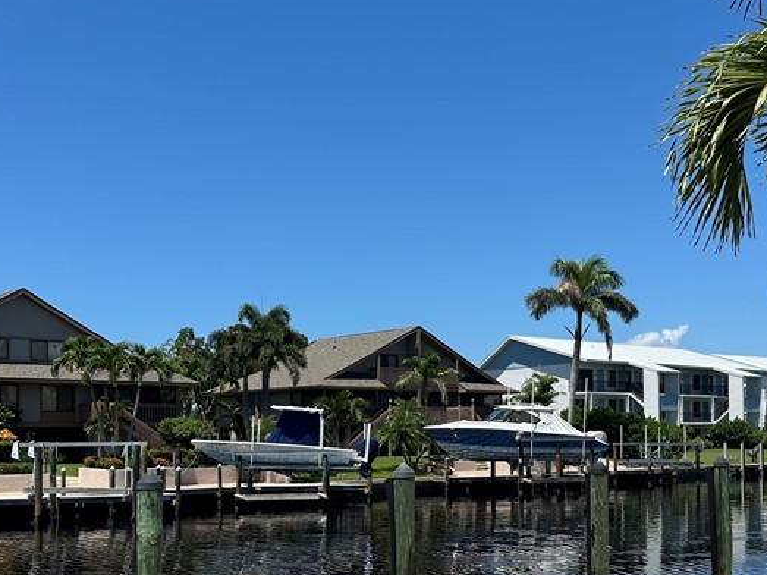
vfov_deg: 30.4
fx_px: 1041
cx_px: 472
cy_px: 425
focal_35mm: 47
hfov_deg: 40.2
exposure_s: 1/5848
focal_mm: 6.86
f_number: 1.78
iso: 80
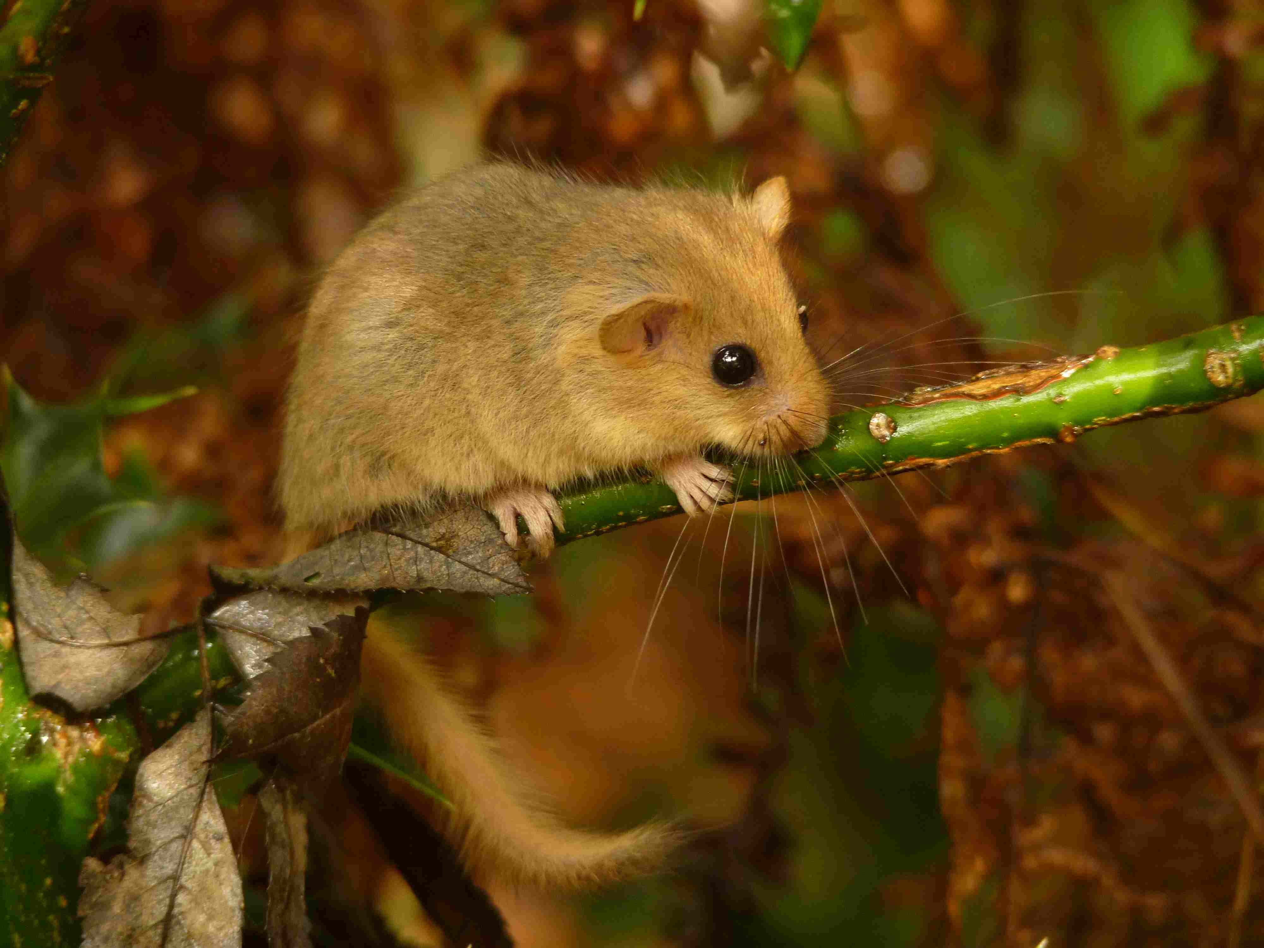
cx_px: 632
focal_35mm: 387
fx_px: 14131
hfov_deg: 5.1
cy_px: 474
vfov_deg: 3.8
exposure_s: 1/50
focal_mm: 68.7
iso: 200
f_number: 3.7
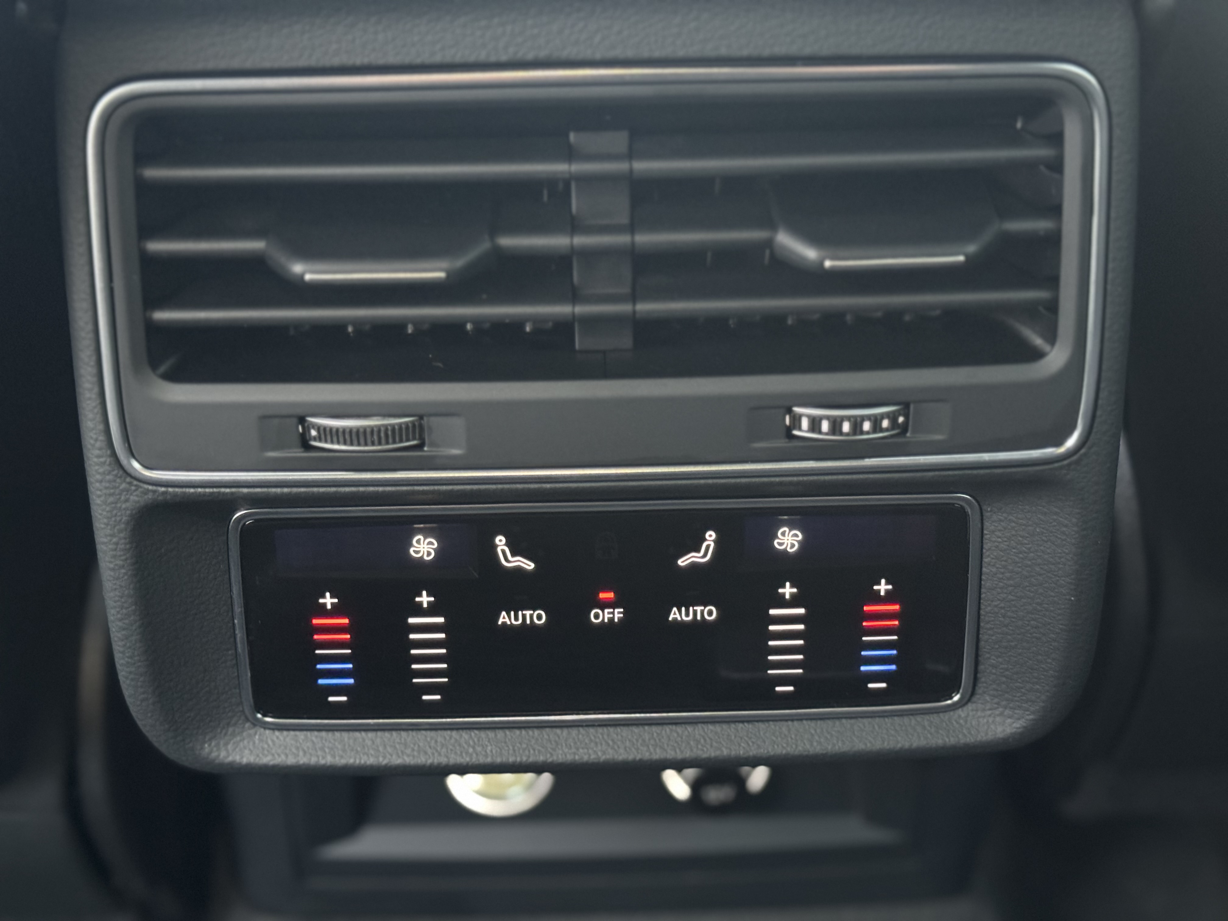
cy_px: 460
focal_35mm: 48
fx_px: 1703
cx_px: 614
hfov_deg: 39.7
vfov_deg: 30.3
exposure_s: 1/19
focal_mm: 6.76
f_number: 1.78
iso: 800
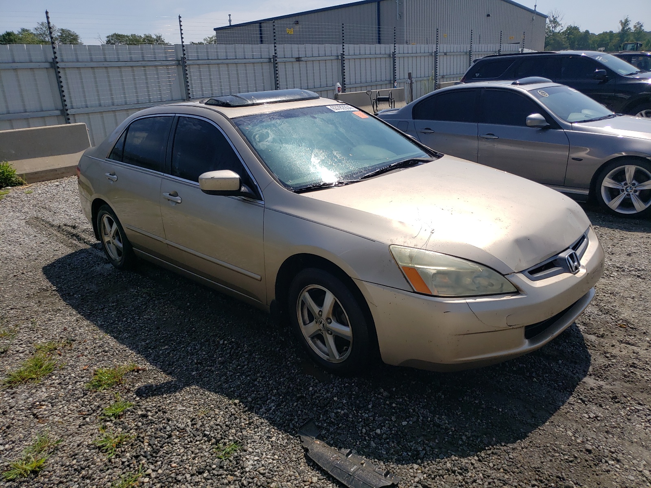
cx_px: 326
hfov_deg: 67.3
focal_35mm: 26
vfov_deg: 53.1
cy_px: 244
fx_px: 489
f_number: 1.5
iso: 50
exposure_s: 1/10000
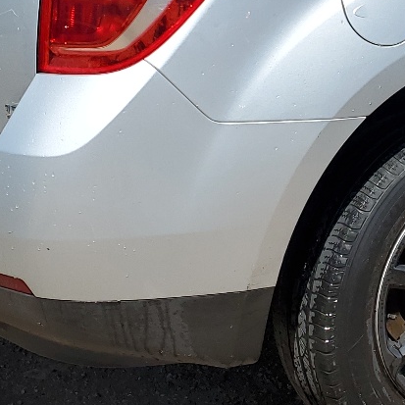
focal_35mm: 89
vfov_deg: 19.2
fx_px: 1178
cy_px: 58
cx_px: 447
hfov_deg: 18.7
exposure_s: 1/3333
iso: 50
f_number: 1.5
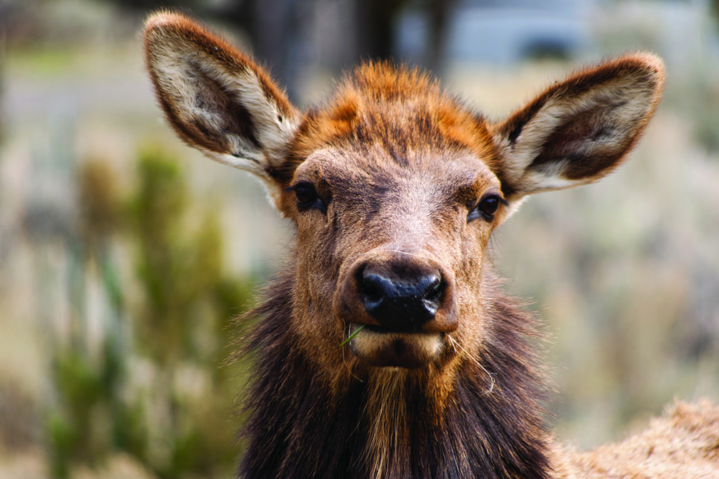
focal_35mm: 345
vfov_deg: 4.0
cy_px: 240
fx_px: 6891
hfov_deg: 6.0
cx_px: 360
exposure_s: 1/250
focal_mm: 230
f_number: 5.6
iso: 200
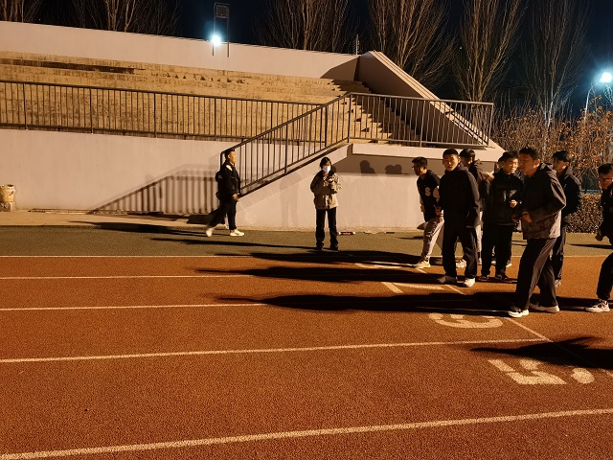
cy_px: 230
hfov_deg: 63.4
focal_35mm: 28
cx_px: 306
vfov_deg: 49.7
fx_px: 496
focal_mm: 5.56
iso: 800
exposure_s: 1/25
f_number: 1.6
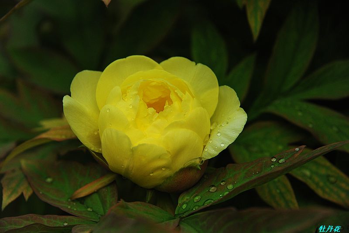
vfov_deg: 12.2
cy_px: 116
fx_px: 1085
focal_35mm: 112
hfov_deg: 18.3
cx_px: 174
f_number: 5.3
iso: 800
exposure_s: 1/2000
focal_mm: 112
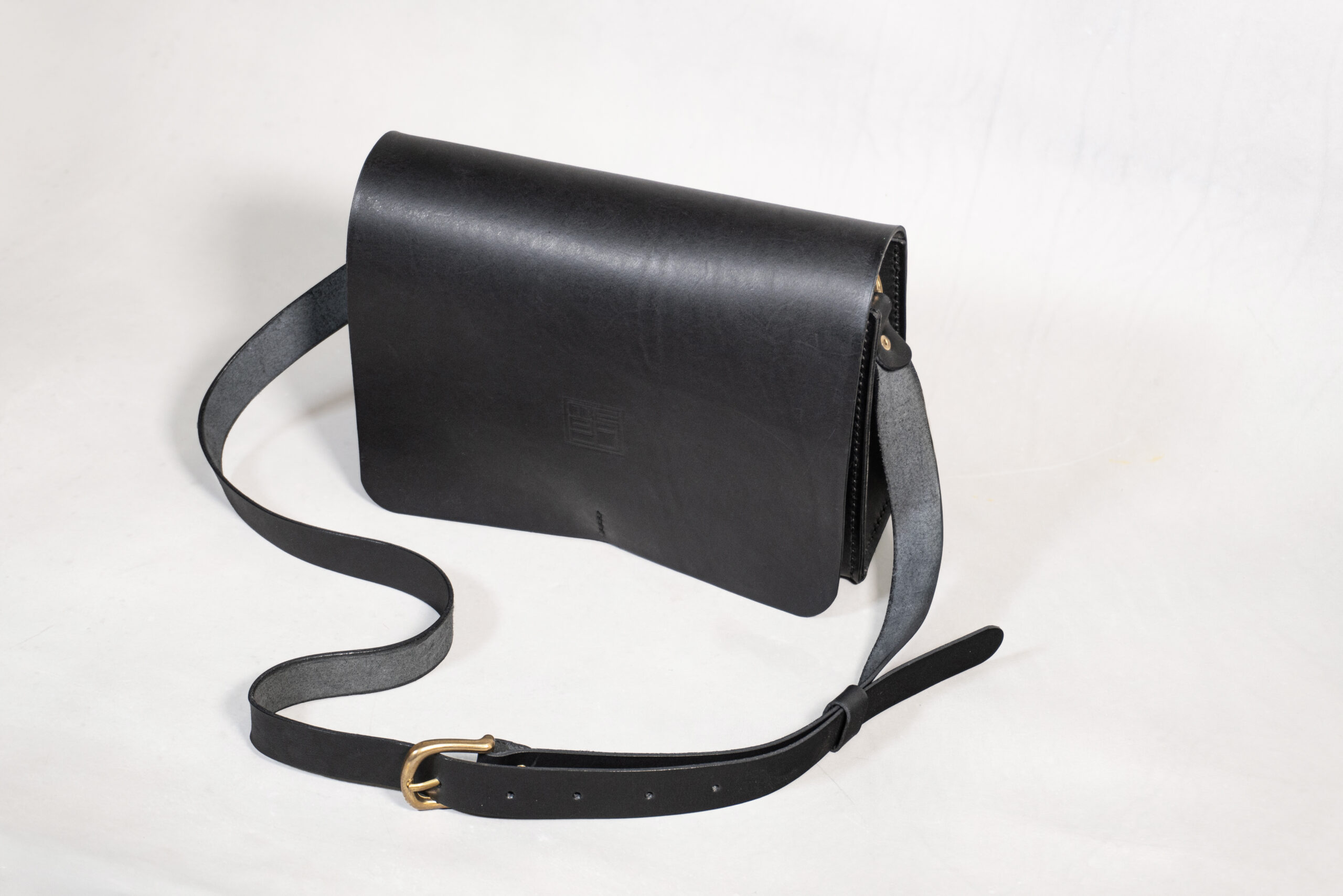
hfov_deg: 27.0
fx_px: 2798
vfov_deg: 18.2
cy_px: 448
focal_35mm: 75
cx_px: 672
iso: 400
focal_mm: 50
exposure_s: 1/40
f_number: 5.6
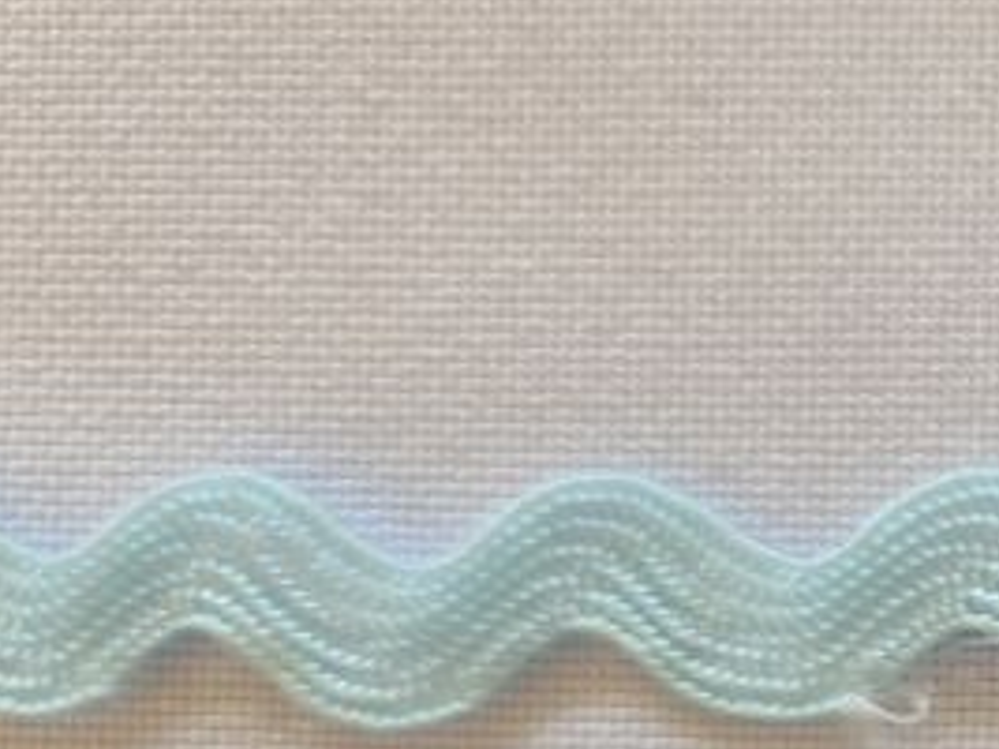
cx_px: 1478
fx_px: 2250
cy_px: 738
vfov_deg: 18.4
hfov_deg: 21.3
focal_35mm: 78
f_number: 1.8
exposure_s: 1/100
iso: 80
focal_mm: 5.4
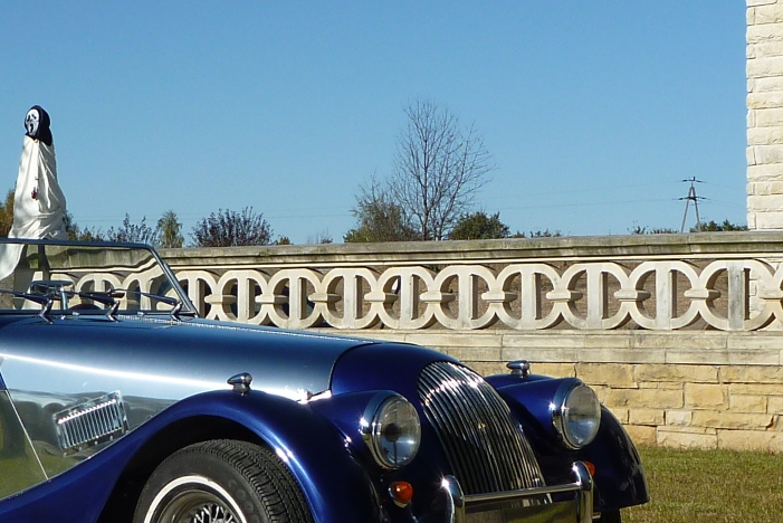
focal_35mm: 93
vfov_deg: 14.7
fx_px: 2023
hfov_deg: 21.6
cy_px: 299
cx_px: 131
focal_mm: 5.5
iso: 80
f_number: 3.5
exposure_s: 1/1000
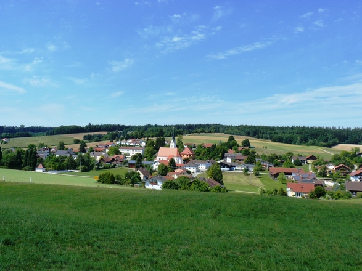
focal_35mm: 38
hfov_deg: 49.0
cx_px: 181
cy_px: 136
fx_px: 397
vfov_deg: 37.7
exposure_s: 1/400
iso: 125
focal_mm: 6.8
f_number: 5.6
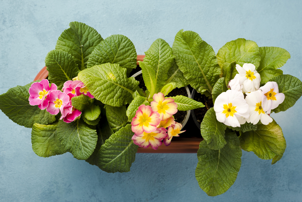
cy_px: 101
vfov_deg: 27.0
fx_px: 420
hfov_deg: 39.6
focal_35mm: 50
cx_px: 151
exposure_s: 1/125
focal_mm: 50
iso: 100
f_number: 9
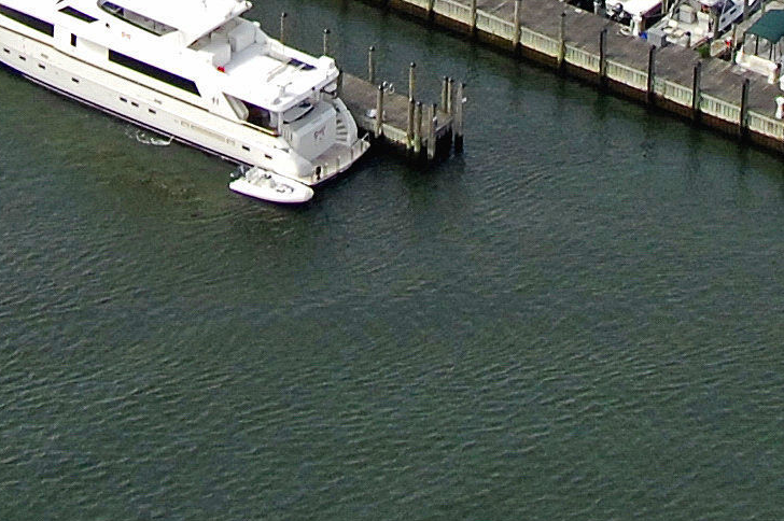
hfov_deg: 9.7
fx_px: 4613
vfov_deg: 6.3
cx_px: 320
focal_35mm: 212
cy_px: -578
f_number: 6.7
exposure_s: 1/1000
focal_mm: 24
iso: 400
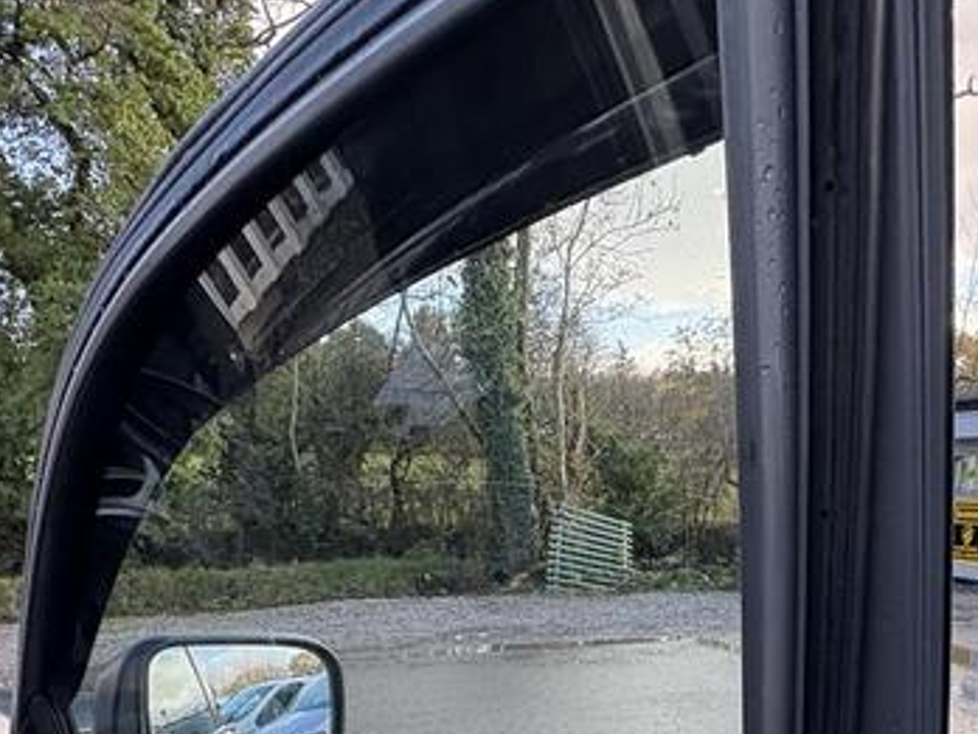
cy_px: 821
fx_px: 1017
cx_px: 523
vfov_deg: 34.0
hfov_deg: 51.3
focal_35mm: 36
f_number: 2.2
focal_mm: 2.22
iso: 80
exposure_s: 1/137
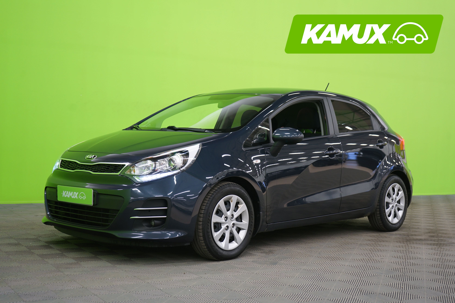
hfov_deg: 38.9
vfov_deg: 26.5
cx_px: 228
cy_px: 152
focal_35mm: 51
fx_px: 645
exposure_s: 1/6
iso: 400
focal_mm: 51
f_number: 4.5
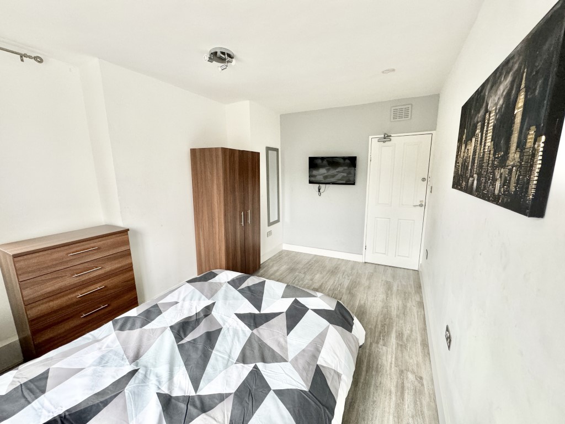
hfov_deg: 102.1
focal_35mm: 14
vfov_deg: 85.7
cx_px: 282
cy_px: 212
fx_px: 229
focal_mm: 2.22
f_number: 2.2
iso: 250
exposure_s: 1/99
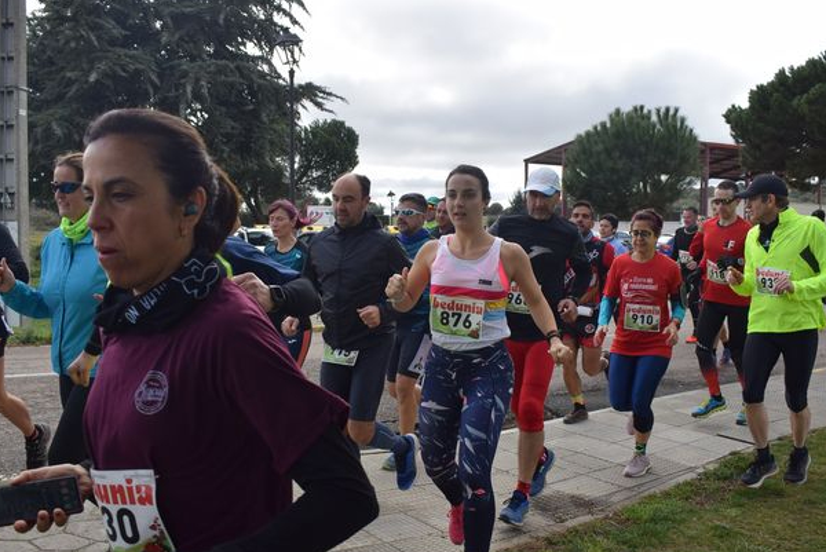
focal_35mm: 36
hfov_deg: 53.1
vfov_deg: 36.9
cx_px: 412
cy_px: 275
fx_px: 827
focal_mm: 18
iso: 400
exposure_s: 1/1250
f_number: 5.6
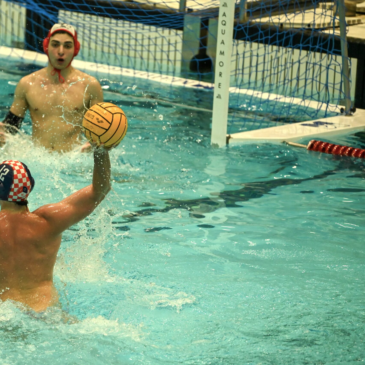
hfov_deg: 3.7
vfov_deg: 3.7
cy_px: 182
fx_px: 5643
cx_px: 92
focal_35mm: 473
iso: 8000
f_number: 6
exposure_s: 1/1000
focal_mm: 370
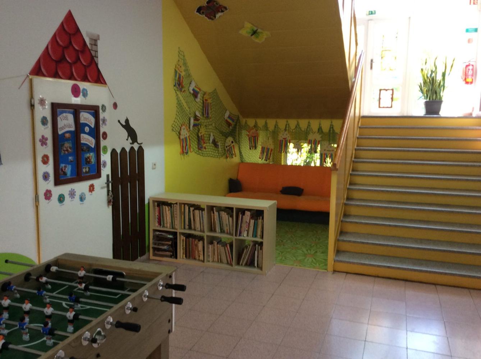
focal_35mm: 32
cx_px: 240
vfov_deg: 44.0
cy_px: 180
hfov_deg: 56.9
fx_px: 444
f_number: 2.4
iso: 64
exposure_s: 1/25
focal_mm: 3.3
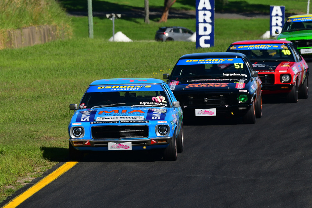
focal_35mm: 630
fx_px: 5462
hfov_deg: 3.3
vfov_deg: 2.2
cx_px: 156
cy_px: 104
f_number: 13
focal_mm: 420
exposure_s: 1/640
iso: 400
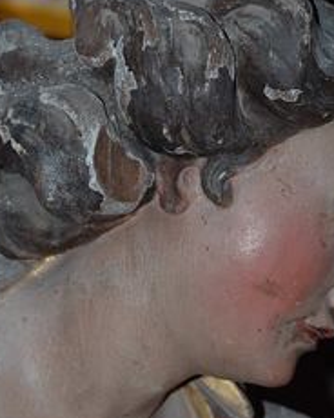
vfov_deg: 10.2
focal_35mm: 188
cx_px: 79
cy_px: 442
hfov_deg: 8.2
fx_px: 2323
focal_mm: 44
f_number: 4.5
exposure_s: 1/60
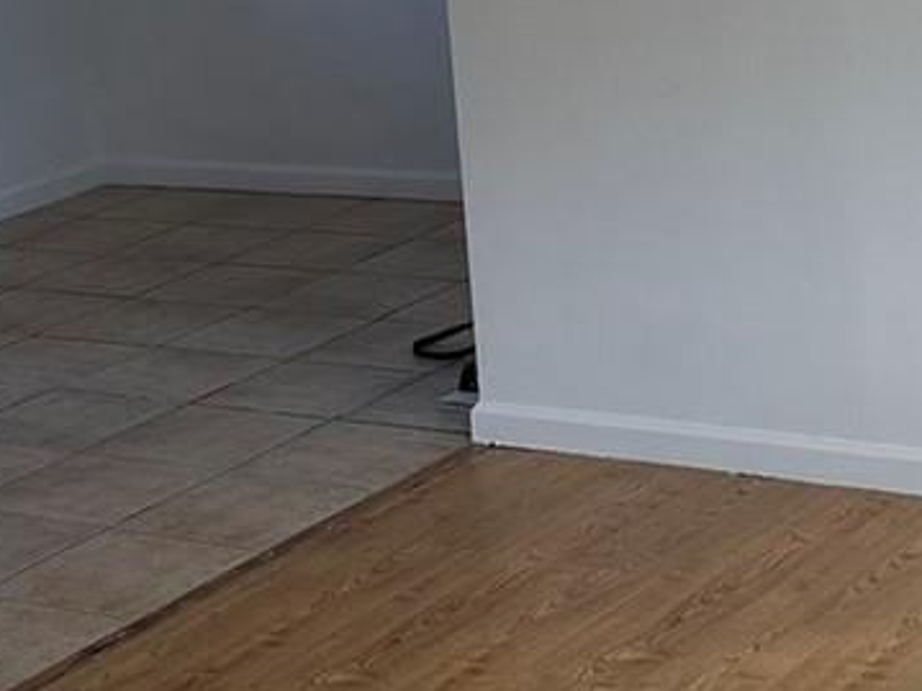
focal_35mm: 107
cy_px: 57
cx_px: 146
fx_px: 2849
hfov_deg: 18.2
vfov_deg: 13.7
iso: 80
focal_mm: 6.86
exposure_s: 1/242
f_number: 1.78
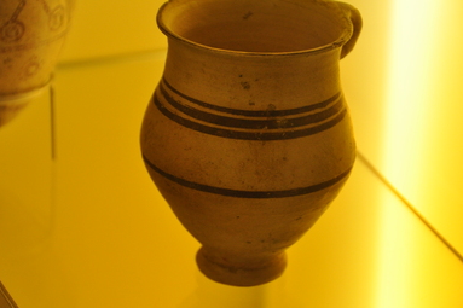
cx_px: 235
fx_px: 2880
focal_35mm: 224
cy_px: 146
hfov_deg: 9.2
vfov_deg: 6.1
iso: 1000
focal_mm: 130
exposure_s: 1/200
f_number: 5.6
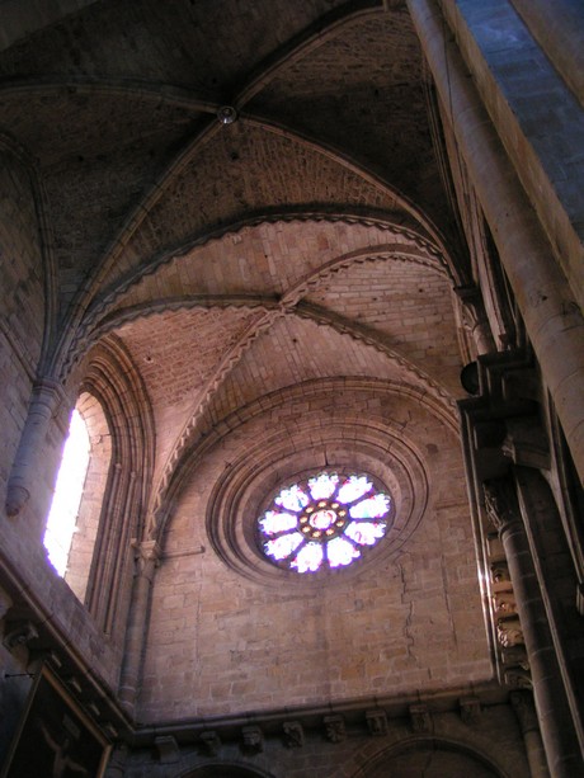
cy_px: 389
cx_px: 292
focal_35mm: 38
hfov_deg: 37.7
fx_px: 854
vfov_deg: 49.0
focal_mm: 5.8
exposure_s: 1/6
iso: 200
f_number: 2.8
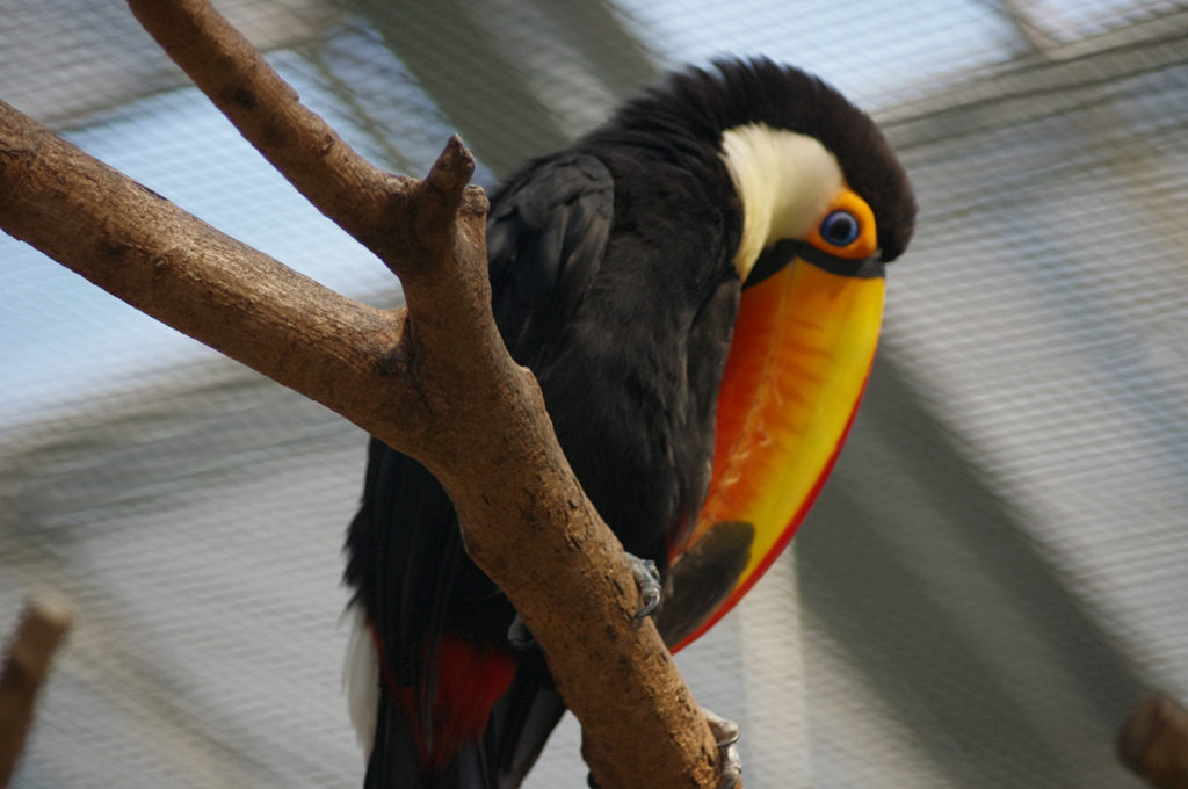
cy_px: 394
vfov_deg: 5.4
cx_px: 594
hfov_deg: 8.1
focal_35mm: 255
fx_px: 8404
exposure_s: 1/250
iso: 800
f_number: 4.5
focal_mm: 170
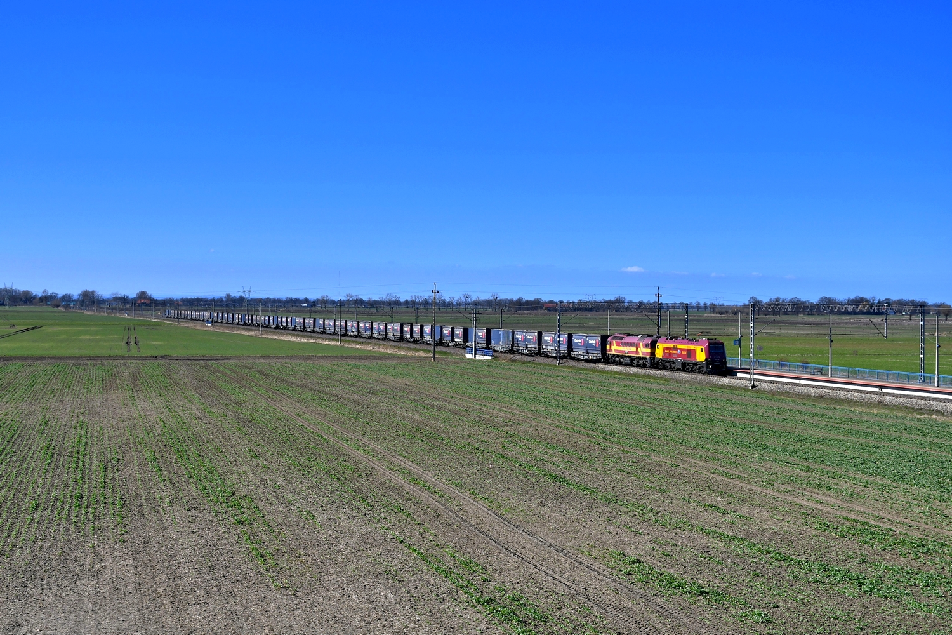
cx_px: 476
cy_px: 318
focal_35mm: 52
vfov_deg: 26.0
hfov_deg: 38.2
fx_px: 1375
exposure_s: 1/640
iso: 100
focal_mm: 35
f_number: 7.1
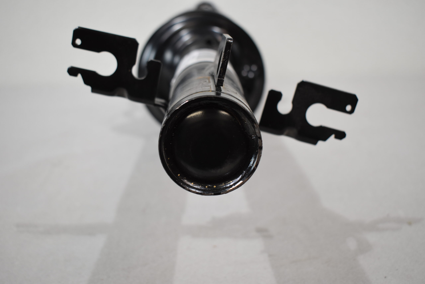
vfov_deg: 33.0
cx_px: 212
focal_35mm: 40
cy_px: 142
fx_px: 478
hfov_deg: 47.9
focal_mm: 27
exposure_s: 1/200
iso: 800
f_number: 4
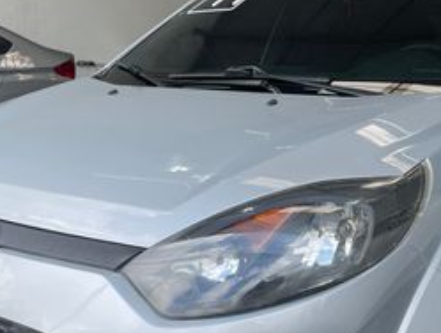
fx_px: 626
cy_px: 244
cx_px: 236
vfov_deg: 29.4
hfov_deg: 38.8
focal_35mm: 49
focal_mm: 4.2
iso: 32
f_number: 1.6
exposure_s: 1/790
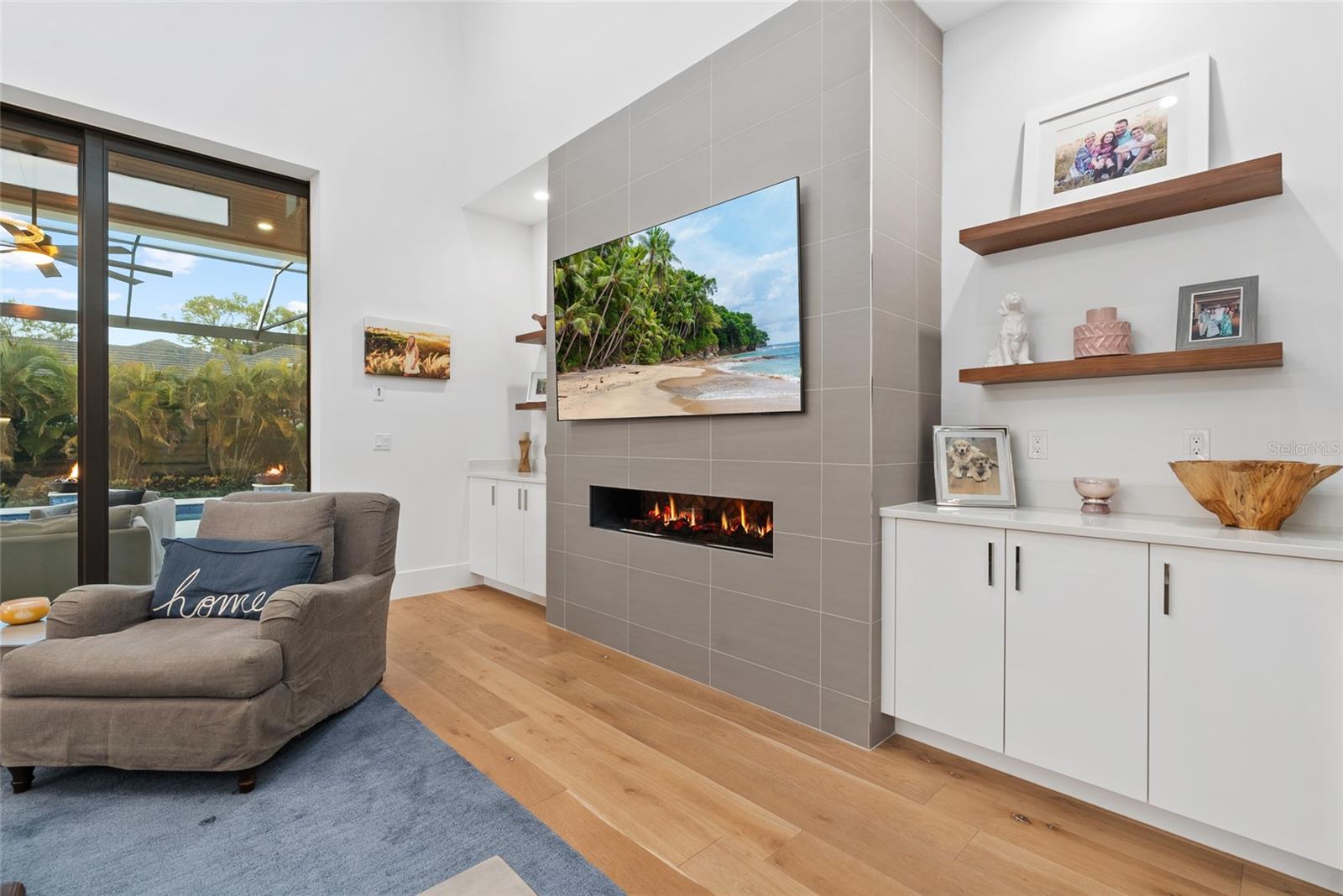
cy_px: 448
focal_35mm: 16
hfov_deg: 96.7
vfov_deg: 73.8
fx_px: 597
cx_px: 672
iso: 400
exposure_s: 1/2
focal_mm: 16
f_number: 9
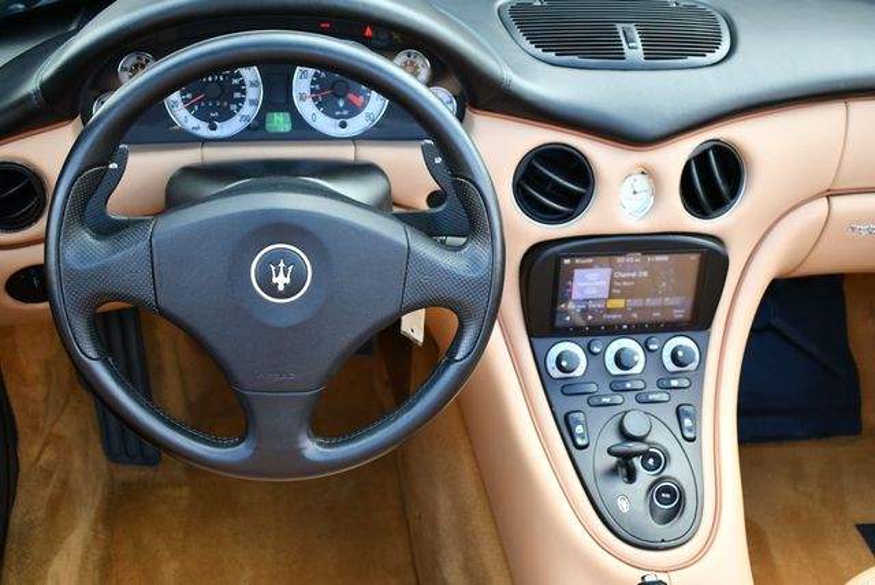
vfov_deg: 32.0
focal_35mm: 42
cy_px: 292
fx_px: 1022
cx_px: 438
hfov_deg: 46.4
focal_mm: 21
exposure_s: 1/250
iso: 500
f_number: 3.8
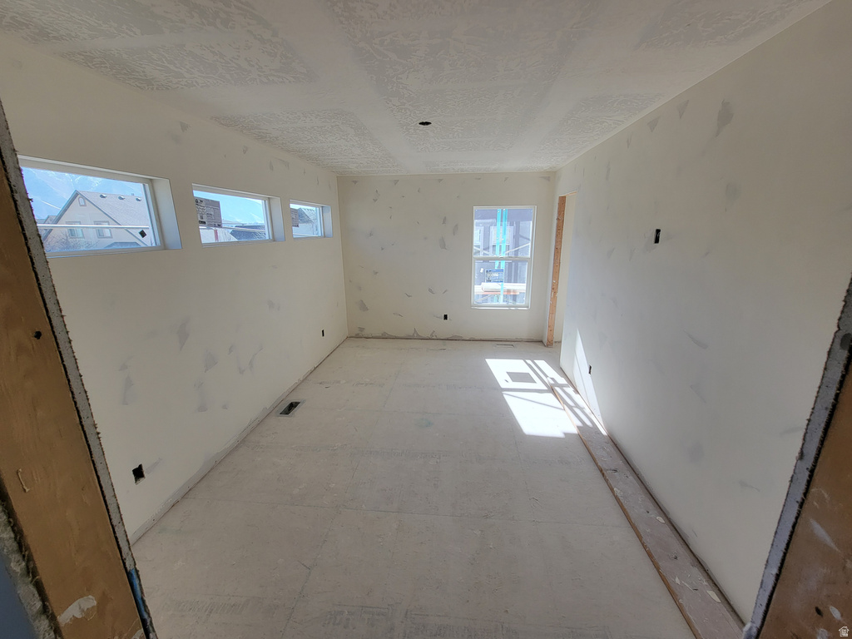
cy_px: 320
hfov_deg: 106.2
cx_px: 426
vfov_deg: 89.9
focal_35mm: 13
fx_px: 320
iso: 50
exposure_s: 1/315
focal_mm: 2.2
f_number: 2.2
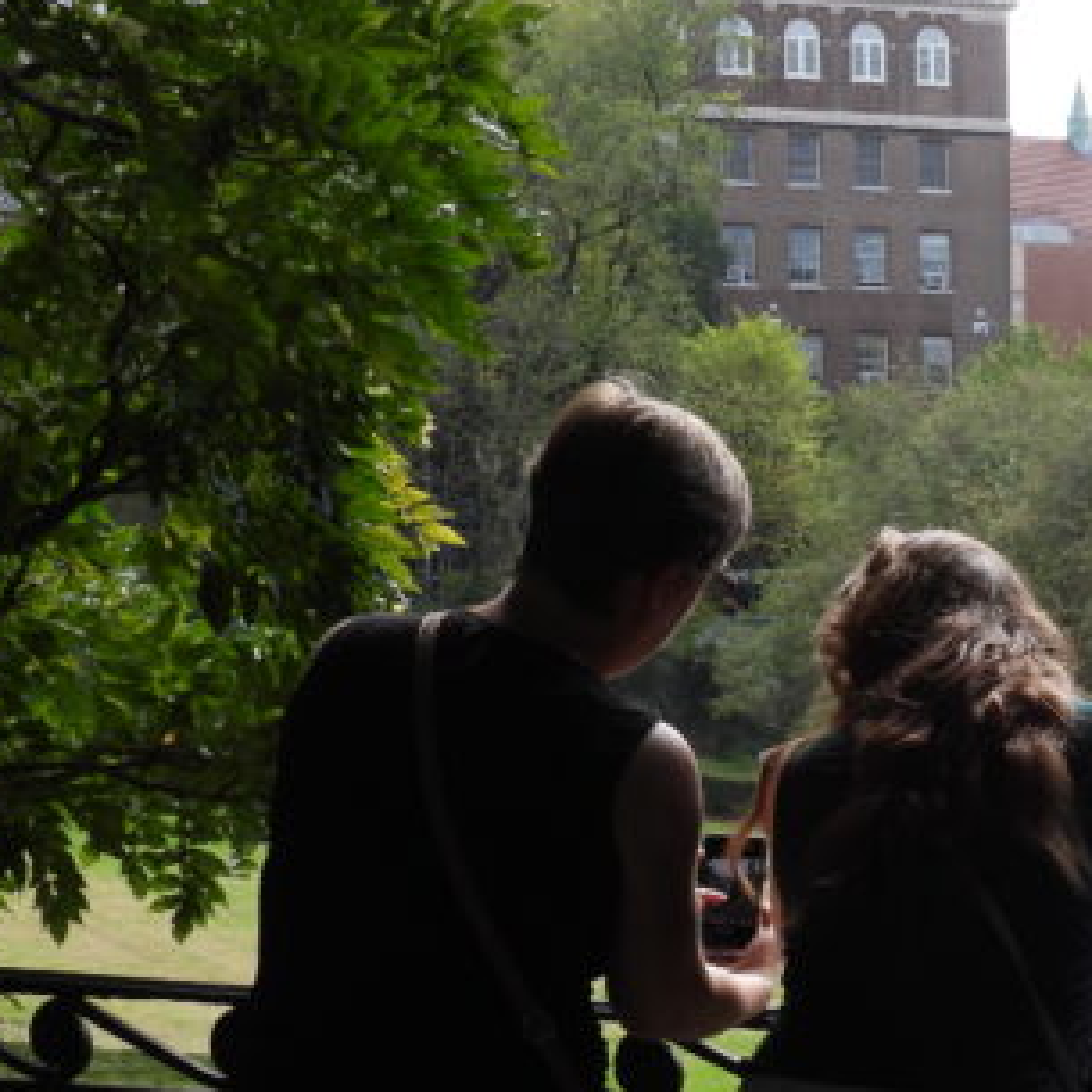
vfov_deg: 17.3
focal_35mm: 100
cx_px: 1128
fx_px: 3569
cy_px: 849
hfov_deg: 17.0
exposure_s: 1/200
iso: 100
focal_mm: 8.9
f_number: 5
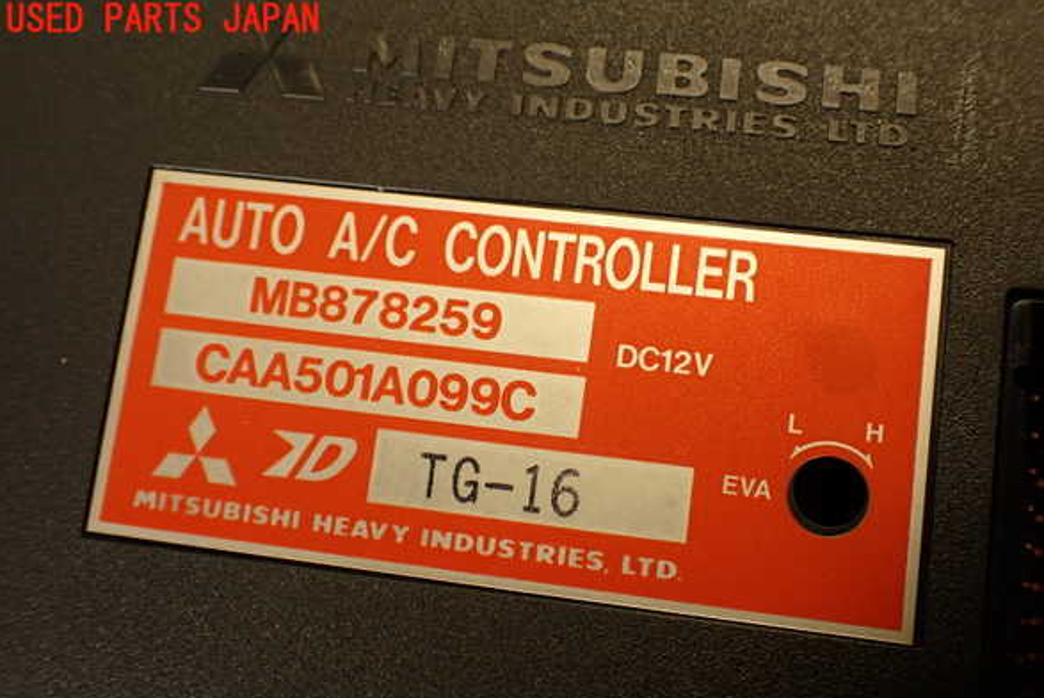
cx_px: 530
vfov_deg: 38.8
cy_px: 399
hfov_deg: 55.8
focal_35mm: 34
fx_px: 986
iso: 200
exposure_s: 1/30
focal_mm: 5.79
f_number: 2.4
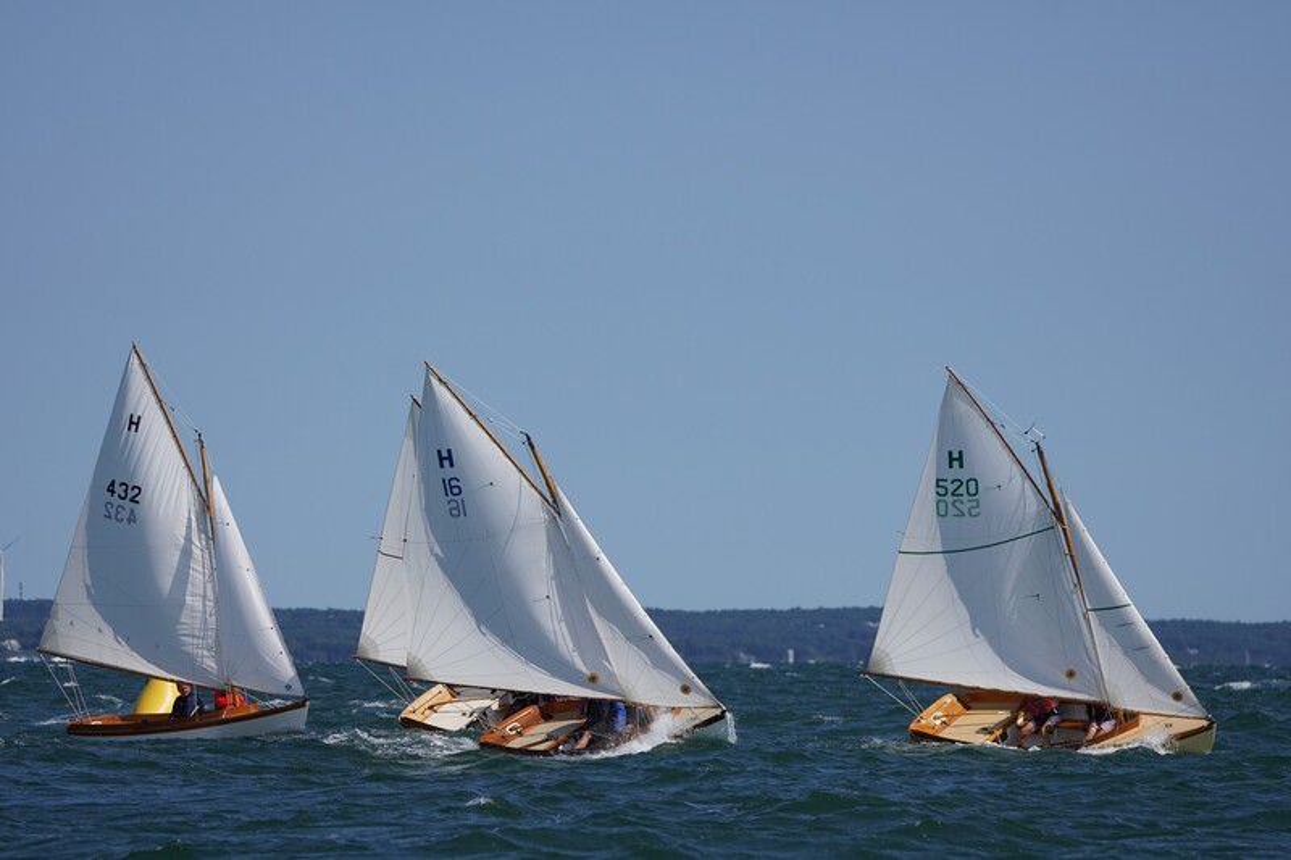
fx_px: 8873
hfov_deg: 8.3
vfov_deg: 5.5
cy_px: 430
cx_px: 646
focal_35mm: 248
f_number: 5.6
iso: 100
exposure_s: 1/1250
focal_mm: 165
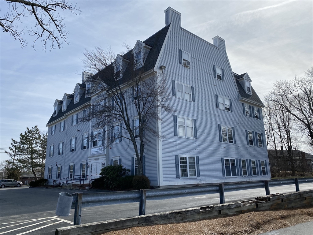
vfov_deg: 53.1
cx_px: 156
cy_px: 118
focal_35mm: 26
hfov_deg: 67.3
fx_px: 235
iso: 32
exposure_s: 1/3623
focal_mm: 4.25
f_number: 1.8
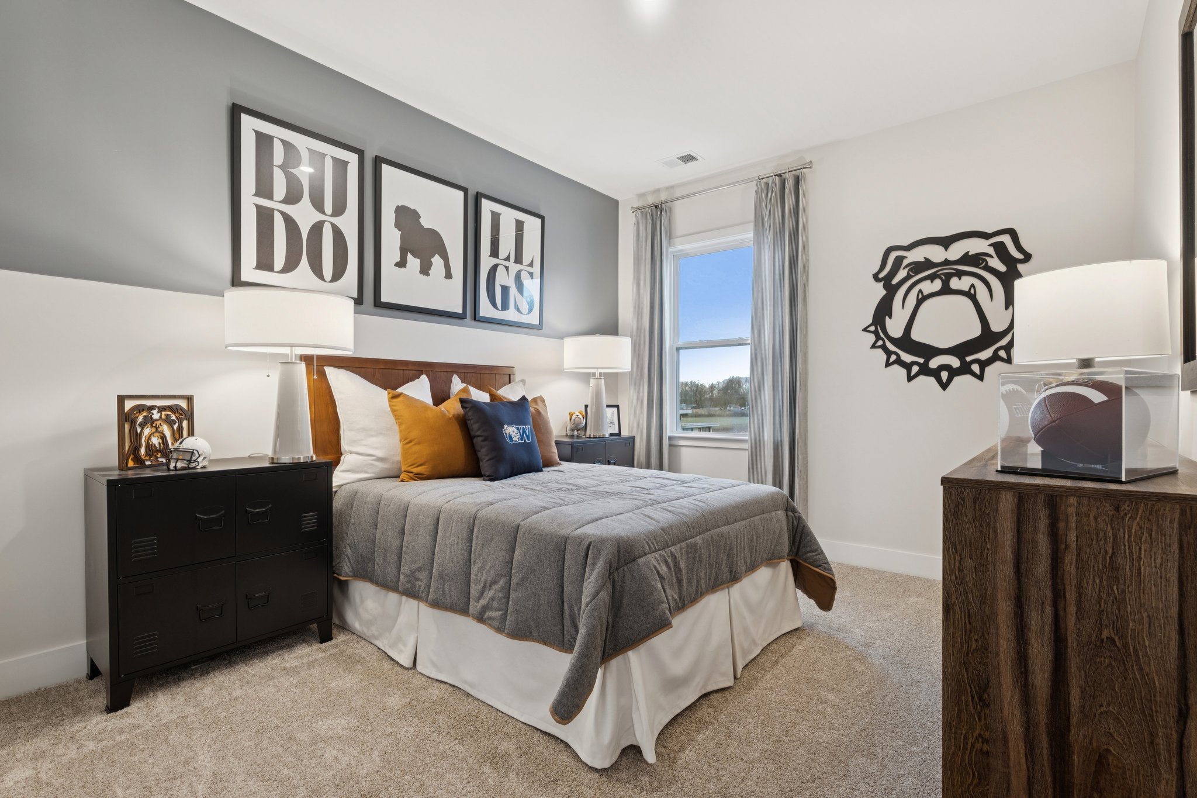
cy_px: 399
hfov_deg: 96.7
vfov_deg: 73.7
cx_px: 598
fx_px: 532
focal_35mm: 16
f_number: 8
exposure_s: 1/6
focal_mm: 16
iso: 400
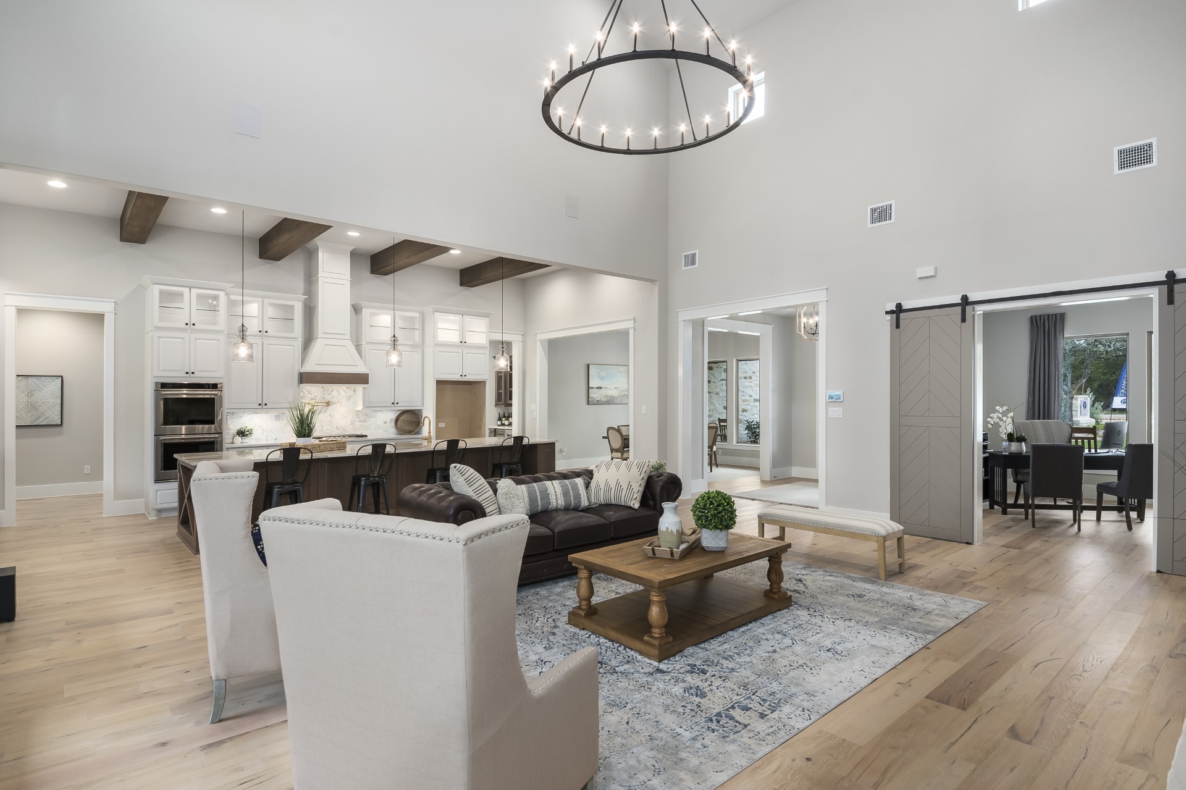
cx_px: 593
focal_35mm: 18
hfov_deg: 90.0
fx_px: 593
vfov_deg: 67.4
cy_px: 395
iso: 400
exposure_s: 1/2.5
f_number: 8
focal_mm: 18
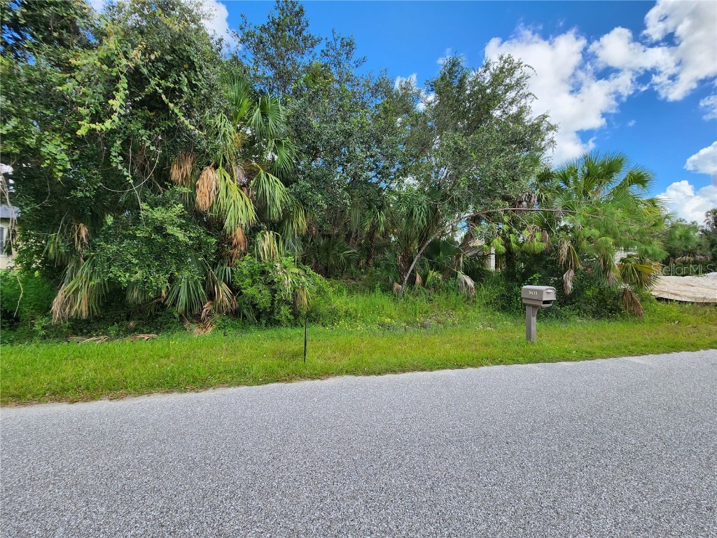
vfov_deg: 89.9
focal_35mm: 13
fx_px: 269
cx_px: 358
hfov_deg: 106.2
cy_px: 269
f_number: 2.2
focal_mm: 2.2
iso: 50
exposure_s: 1/677
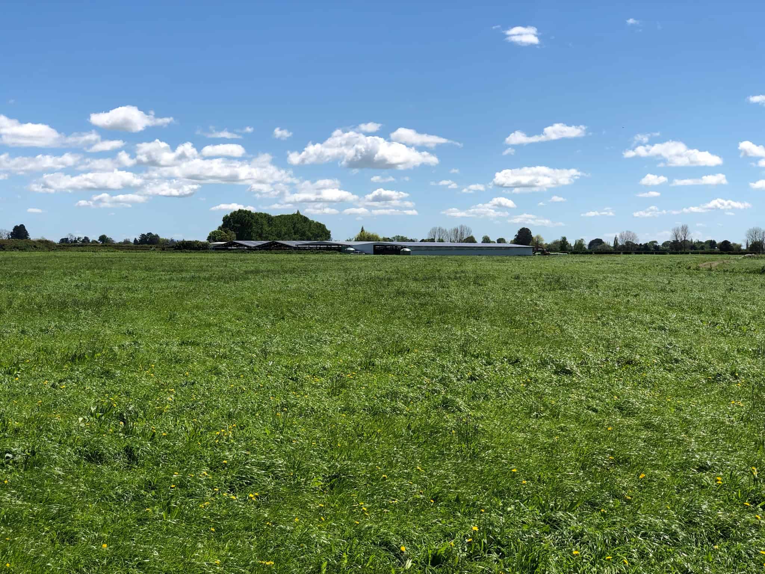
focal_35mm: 52
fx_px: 1149
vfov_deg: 28.0
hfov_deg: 36.8
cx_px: 382
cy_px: 287
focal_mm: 6
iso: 16
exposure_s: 1/1656
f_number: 2.4
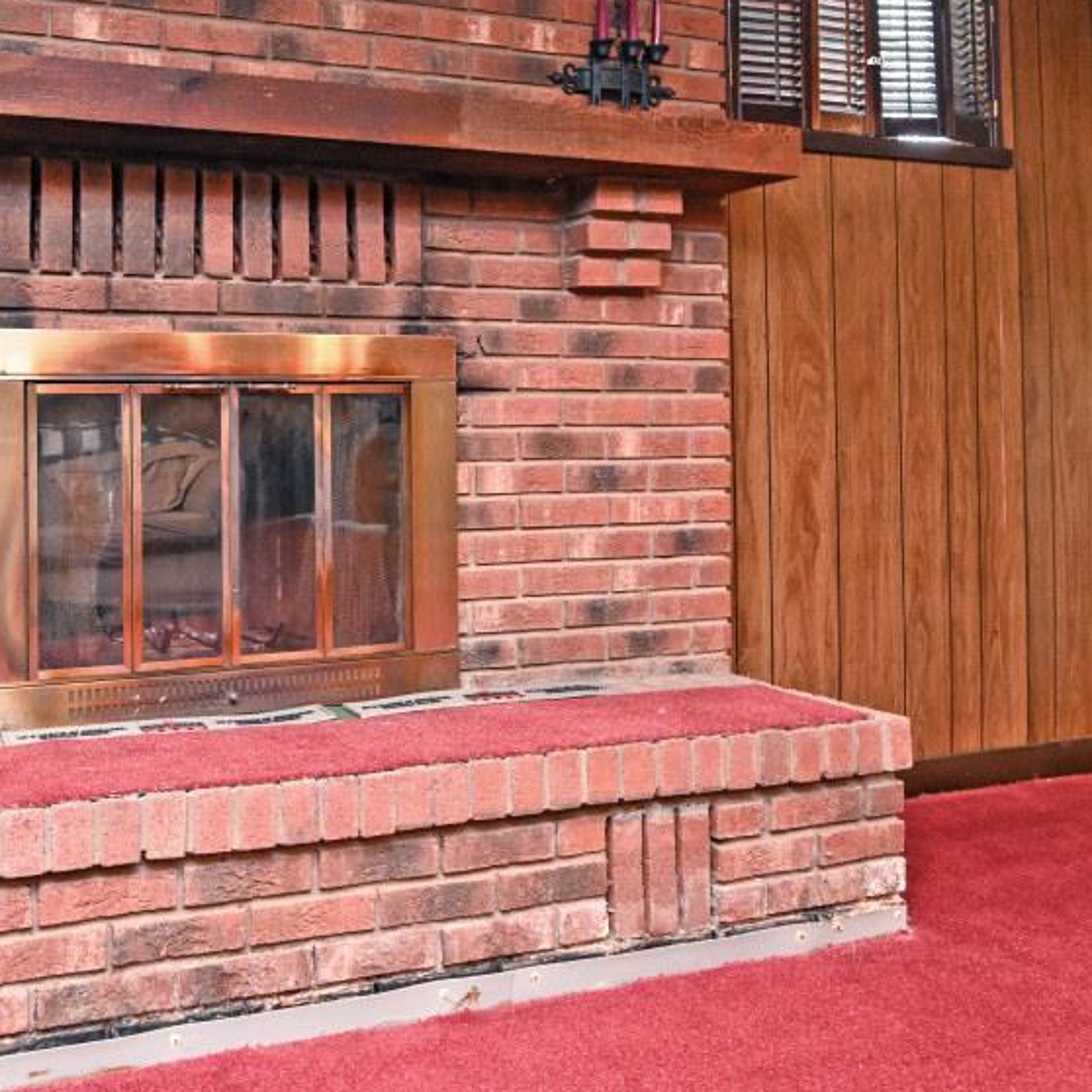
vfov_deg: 50.4
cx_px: 213
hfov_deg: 48.2
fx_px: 1142
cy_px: 389
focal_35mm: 32
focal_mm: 14
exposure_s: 1/60
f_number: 4
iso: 3600
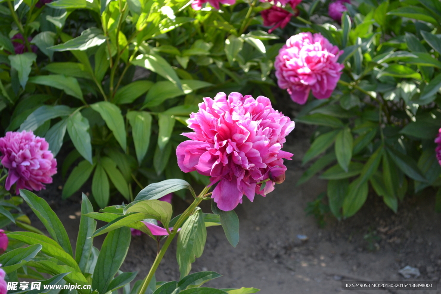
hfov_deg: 24.6
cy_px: 147
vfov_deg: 16.6
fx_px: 1011
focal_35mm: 82
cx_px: 220
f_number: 5.6
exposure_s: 1/125
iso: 280
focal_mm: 55
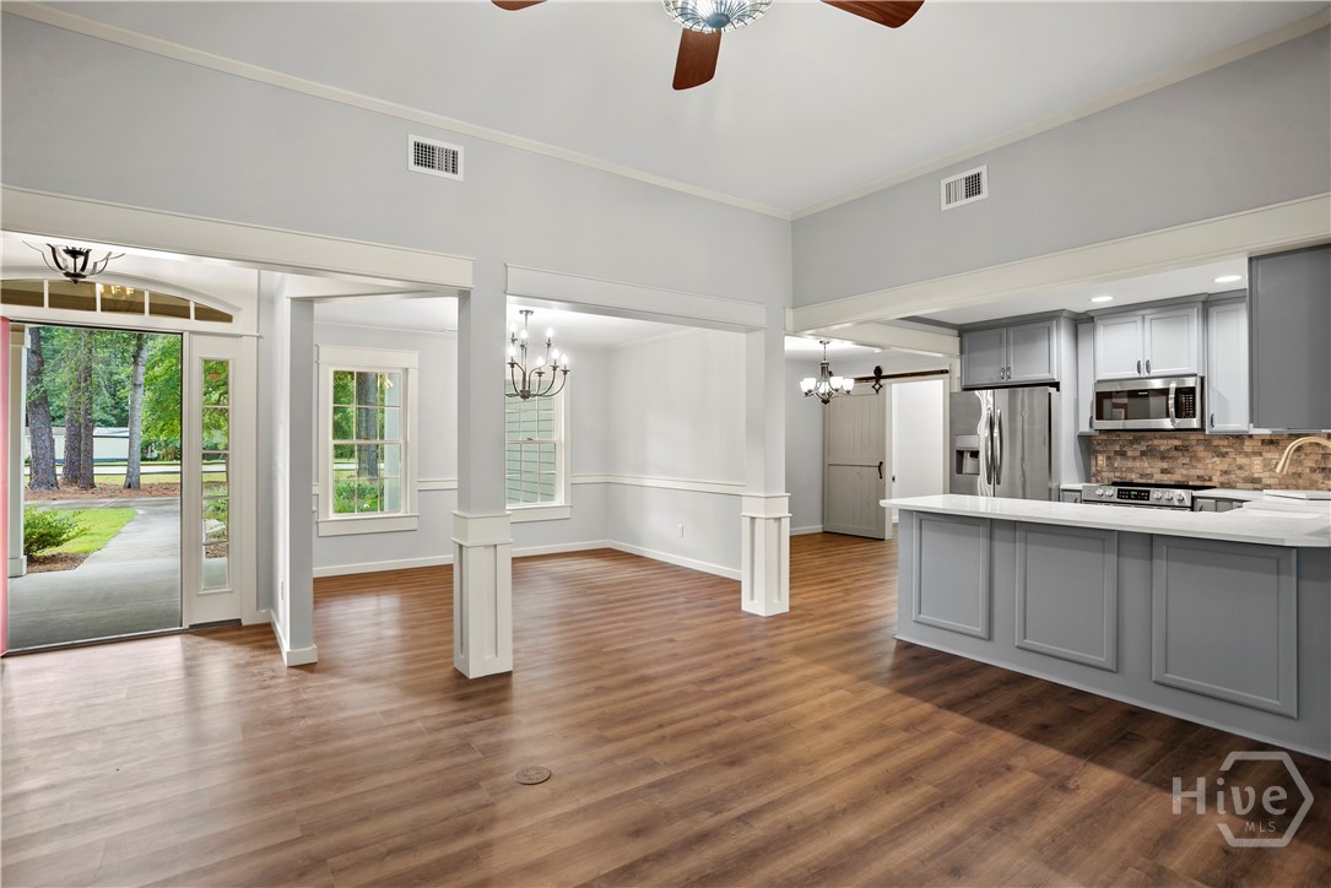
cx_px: 666
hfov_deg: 93.3
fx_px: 629
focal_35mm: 17
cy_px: 444
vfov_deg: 70.5
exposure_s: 1/5
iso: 400
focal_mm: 17
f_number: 7.1
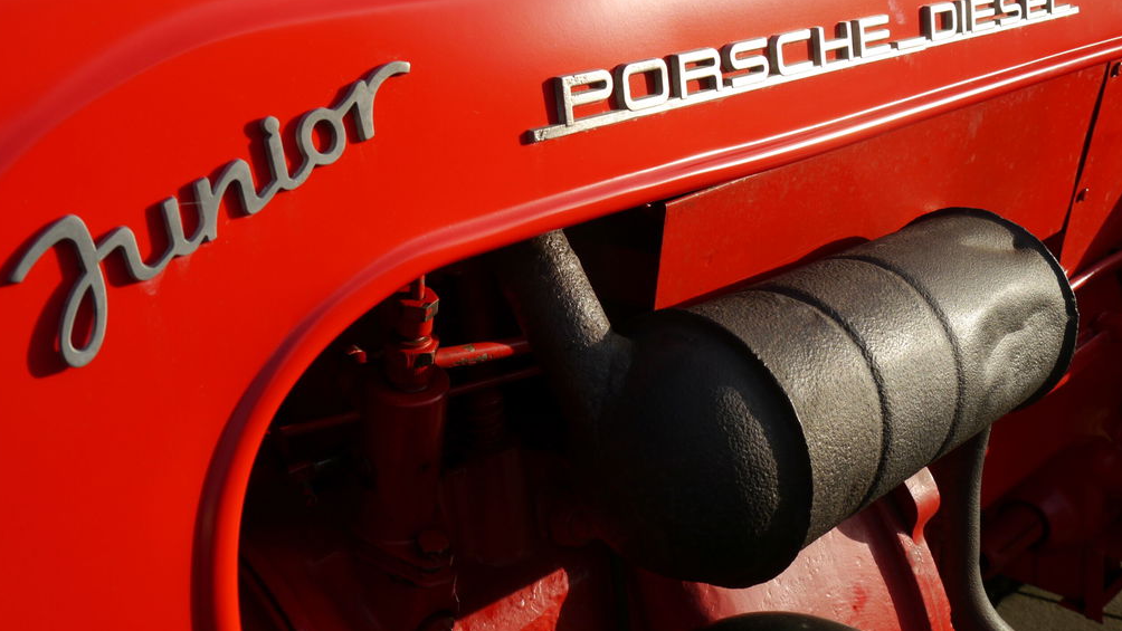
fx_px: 1190
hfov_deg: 50.5
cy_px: 236
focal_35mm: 40
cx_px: 557
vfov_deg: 29.6
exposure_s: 1/250
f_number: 7.1
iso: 160
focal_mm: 18
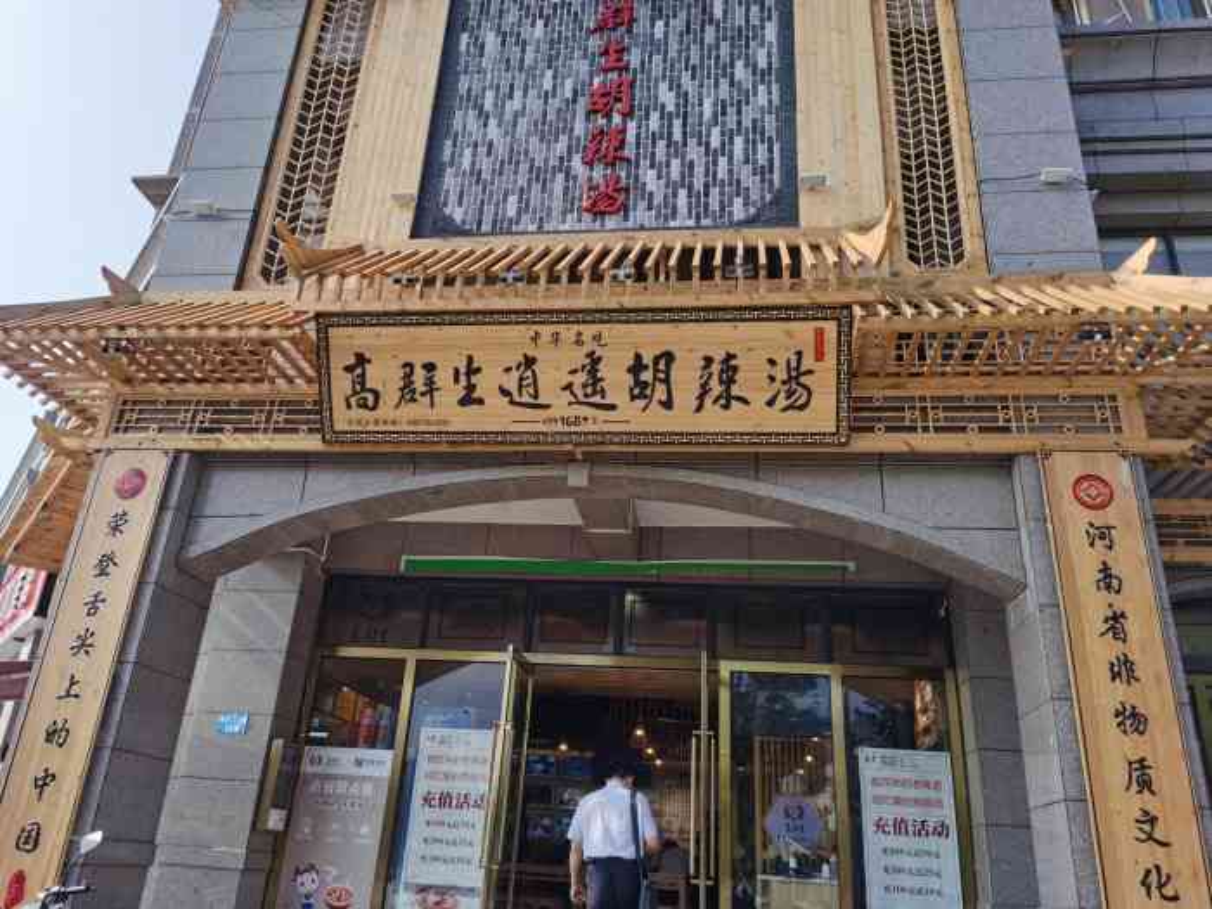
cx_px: 606
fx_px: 945
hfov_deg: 65.3
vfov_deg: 51.4
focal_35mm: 27
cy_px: 454
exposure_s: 1/3333
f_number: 1.6
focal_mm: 5.56
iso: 50
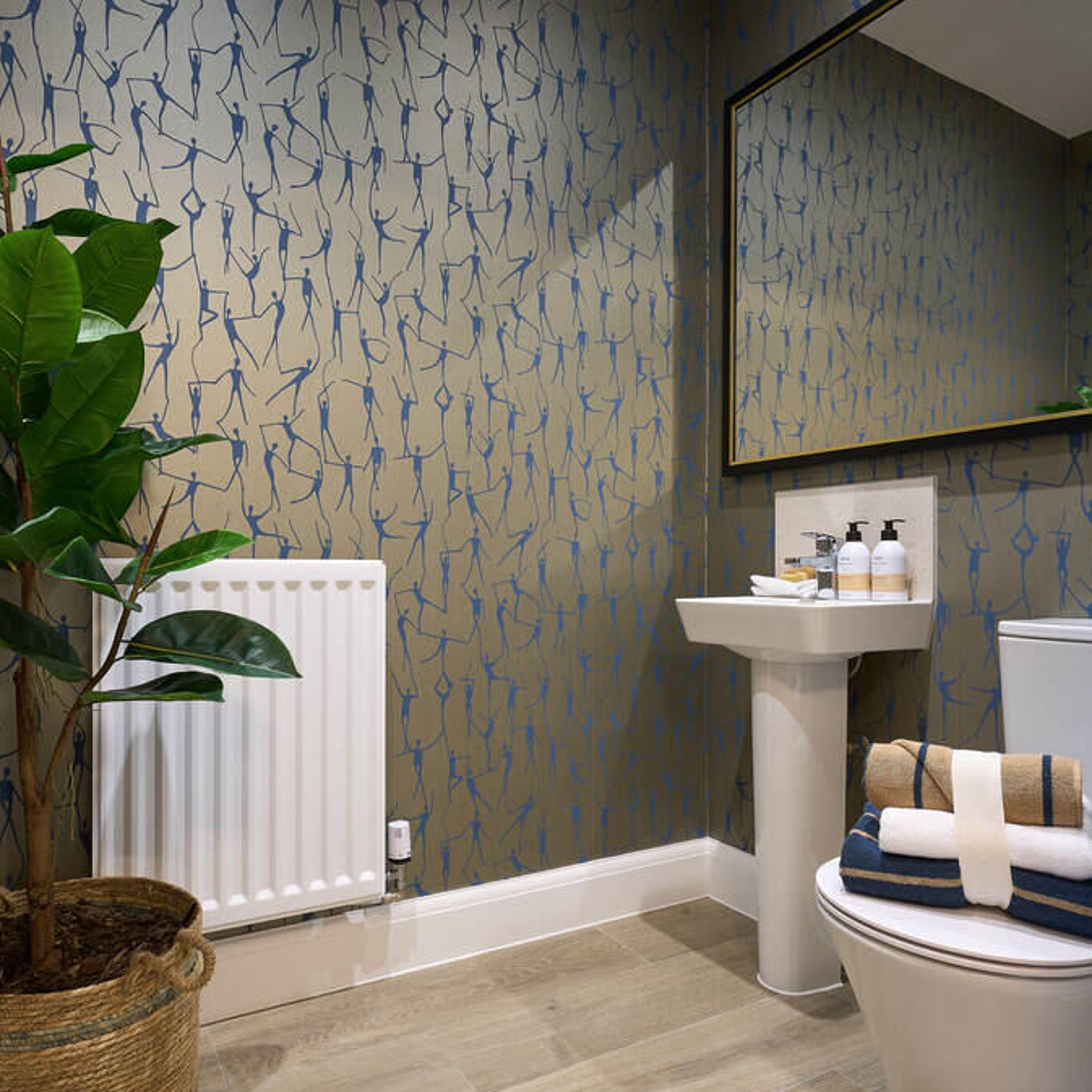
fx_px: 818
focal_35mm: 23
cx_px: 488
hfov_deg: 67.3
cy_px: 551
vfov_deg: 67.5
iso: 100
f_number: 10
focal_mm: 17.7
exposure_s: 1.3
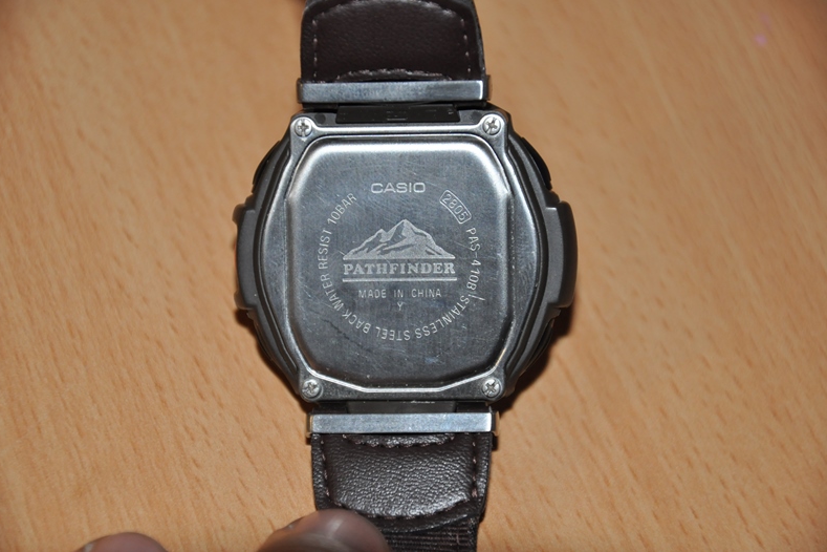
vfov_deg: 8.6
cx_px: 416
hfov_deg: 12.9
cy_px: 274
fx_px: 3664
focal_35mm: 160
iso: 800
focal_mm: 105
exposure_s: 1/60
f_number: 5.6
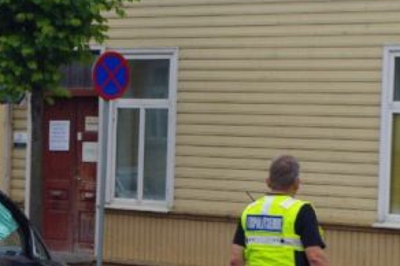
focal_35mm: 216
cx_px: -86
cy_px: 200
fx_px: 2397
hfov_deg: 9.4
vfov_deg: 6.3
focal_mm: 55
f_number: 9
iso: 200
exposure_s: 1/100
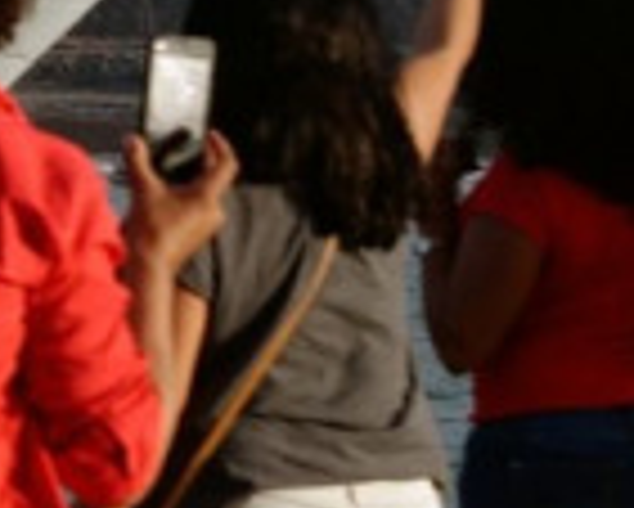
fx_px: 3586
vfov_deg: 8.0
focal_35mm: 191
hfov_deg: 8.7
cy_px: -67
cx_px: -1115
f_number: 5.6
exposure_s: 1/640
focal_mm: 24
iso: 200
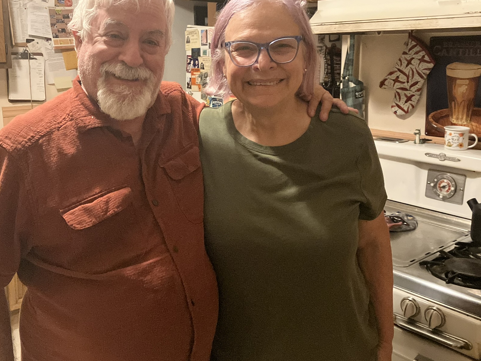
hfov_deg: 51.3
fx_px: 500
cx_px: 234
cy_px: 141
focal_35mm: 36
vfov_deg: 39.5
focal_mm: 3.99
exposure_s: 1/30
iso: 640
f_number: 1.8
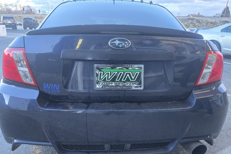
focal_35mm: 24
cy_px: 80
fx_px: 154
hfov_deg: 73.8
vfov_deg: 53.1
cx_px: 115
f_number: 1.8
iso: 250
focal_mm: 5.4
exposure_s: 1/120
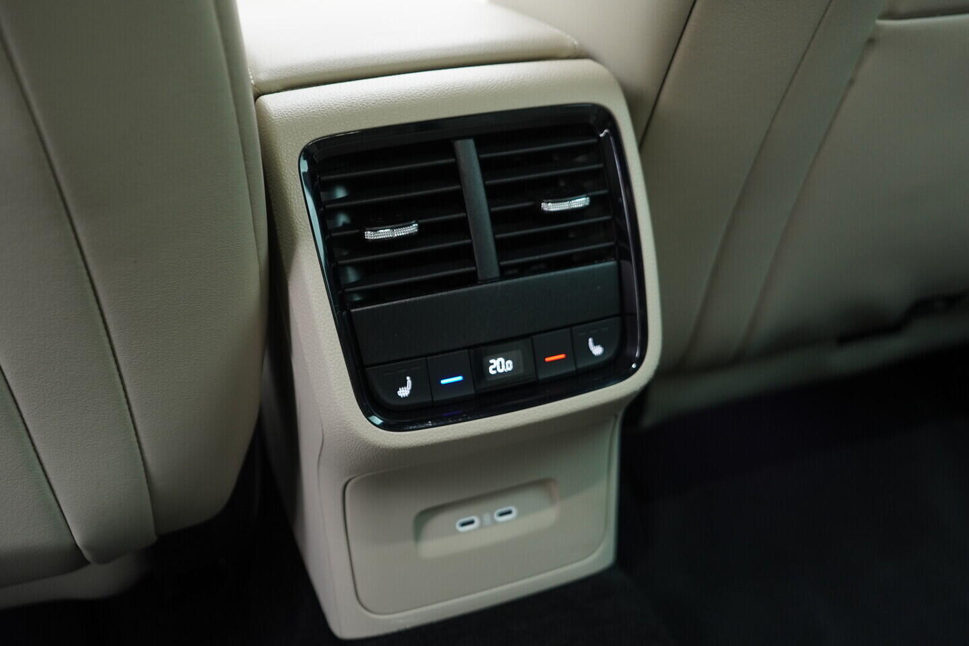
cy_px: 323
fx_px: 969
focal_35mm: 36
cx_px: 484
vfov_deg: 36.9
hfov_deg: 53.1
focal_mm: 24
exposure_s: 1/40
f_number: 2.8
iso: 640
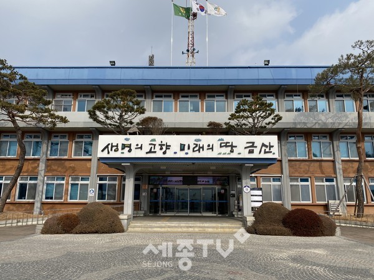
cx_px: 187
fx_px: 281
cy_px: 140
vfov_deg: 53.1
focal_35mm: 26
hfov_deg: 67.3
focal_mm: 4.25
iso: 32
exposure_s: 1/3731
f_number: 1.8
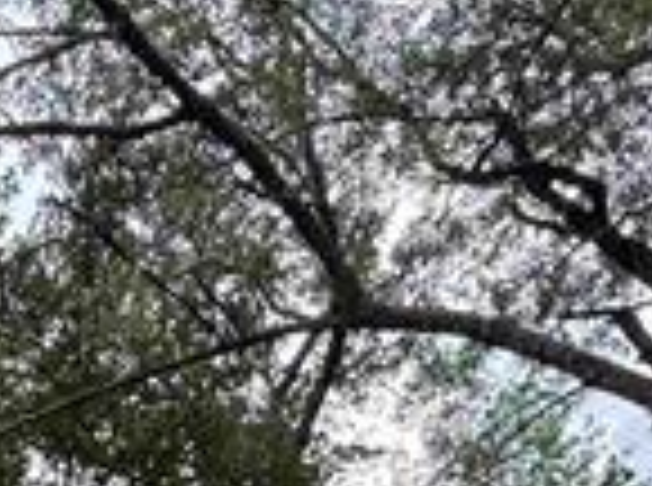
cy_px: 999
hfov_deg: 26.8
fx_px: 1165
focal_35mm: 62
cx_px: -175
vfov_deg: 16.8
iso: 64
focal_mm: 2.22
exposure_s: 1/398
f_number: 2.2
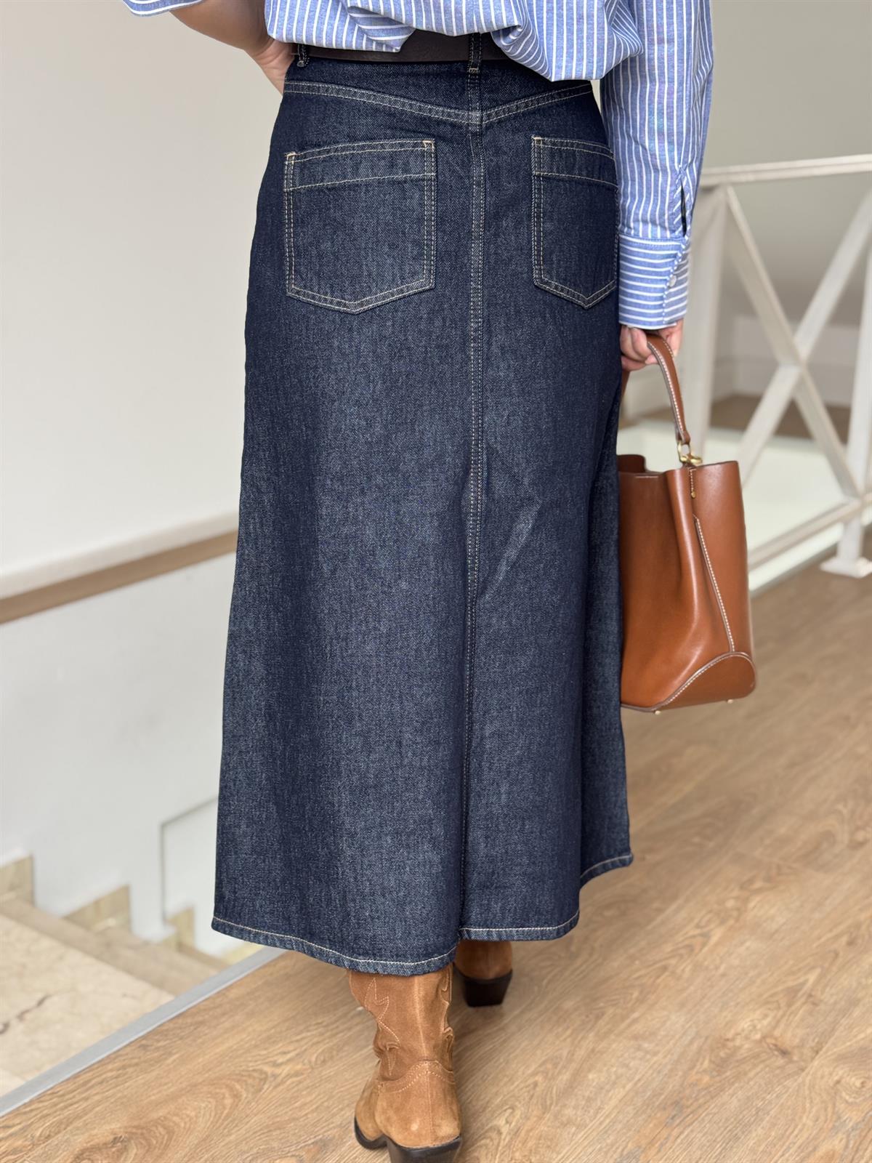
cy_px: 582
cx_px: 436
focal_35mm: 48
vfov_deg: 39.7
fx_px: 1612
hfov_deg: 30.3
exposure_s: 1/50
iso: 160
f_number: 1.78
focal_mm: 6.76
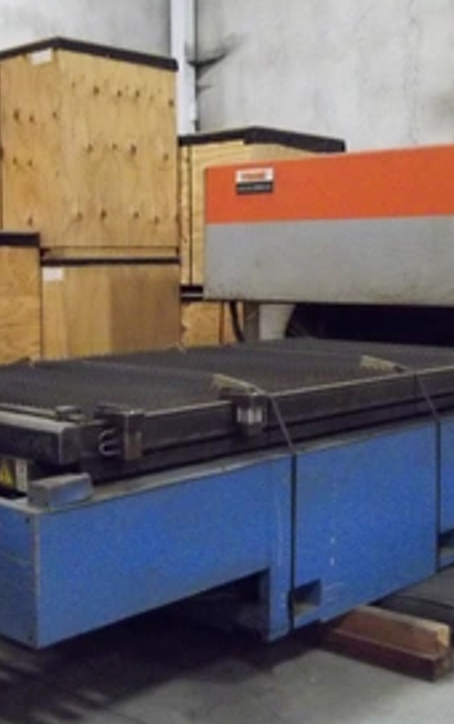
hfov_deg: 25.7
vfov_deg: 40.3
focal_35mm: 50
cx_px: 147
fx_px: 987
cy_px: 369
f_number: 2.9
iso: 640
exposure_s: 1/40
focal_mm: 5.7
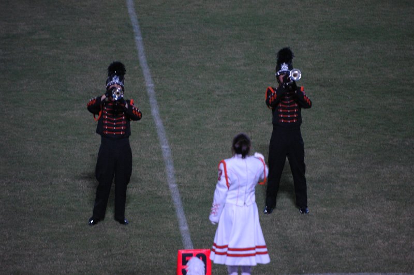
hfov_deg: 6.9
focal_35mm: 300
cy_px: 138
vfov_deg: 4.6
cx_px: 207
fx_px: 3447
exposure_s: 1/60
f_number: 2.8
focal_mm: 200
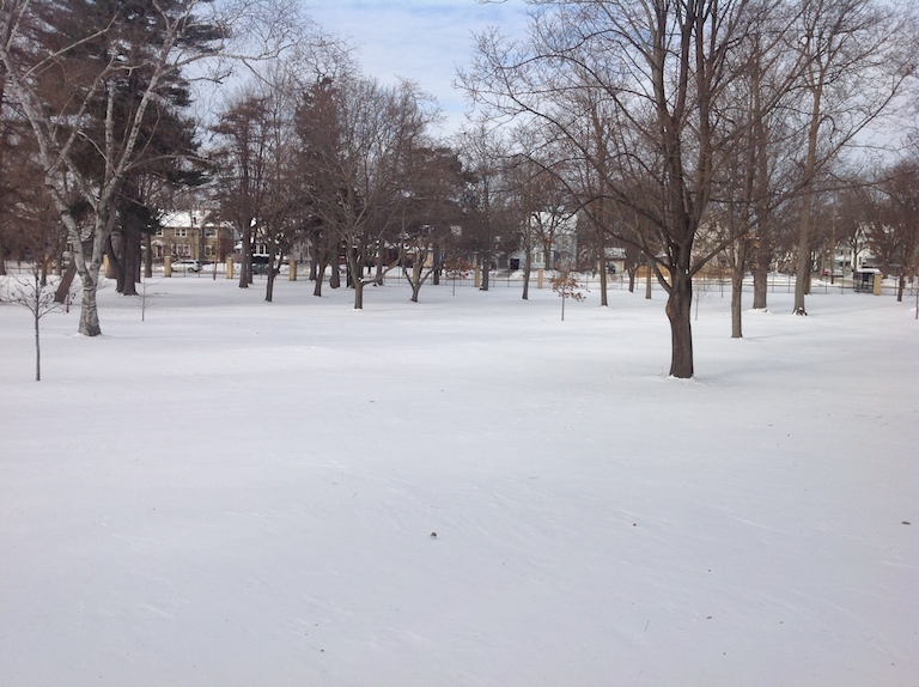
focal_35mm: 35
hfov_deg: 52.7
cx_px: 460
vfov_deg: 40.6
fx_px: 928
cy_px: 344
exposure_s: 1/2519
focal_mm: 4.28
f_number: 2.4
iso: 50
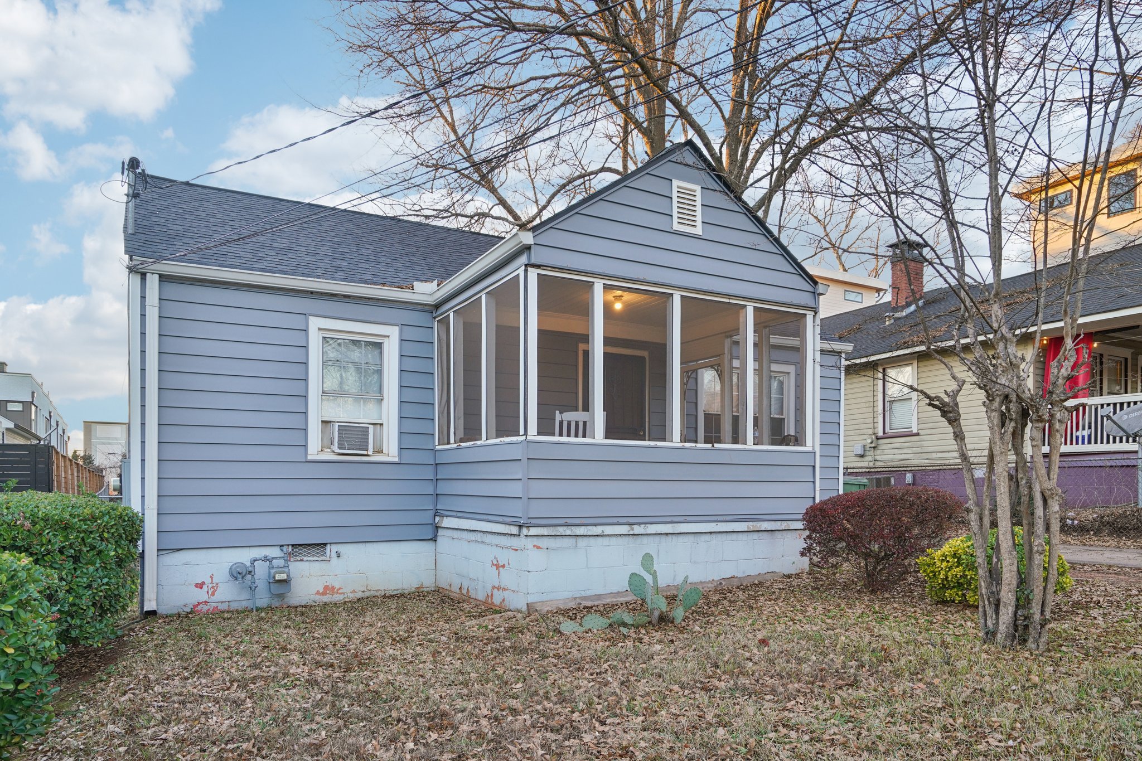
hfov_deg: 76.1
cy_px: 380
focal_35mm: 23
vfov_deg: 55.1
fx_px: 729
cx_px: 571
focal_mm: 23
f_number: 8
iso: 400
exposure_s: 1/15
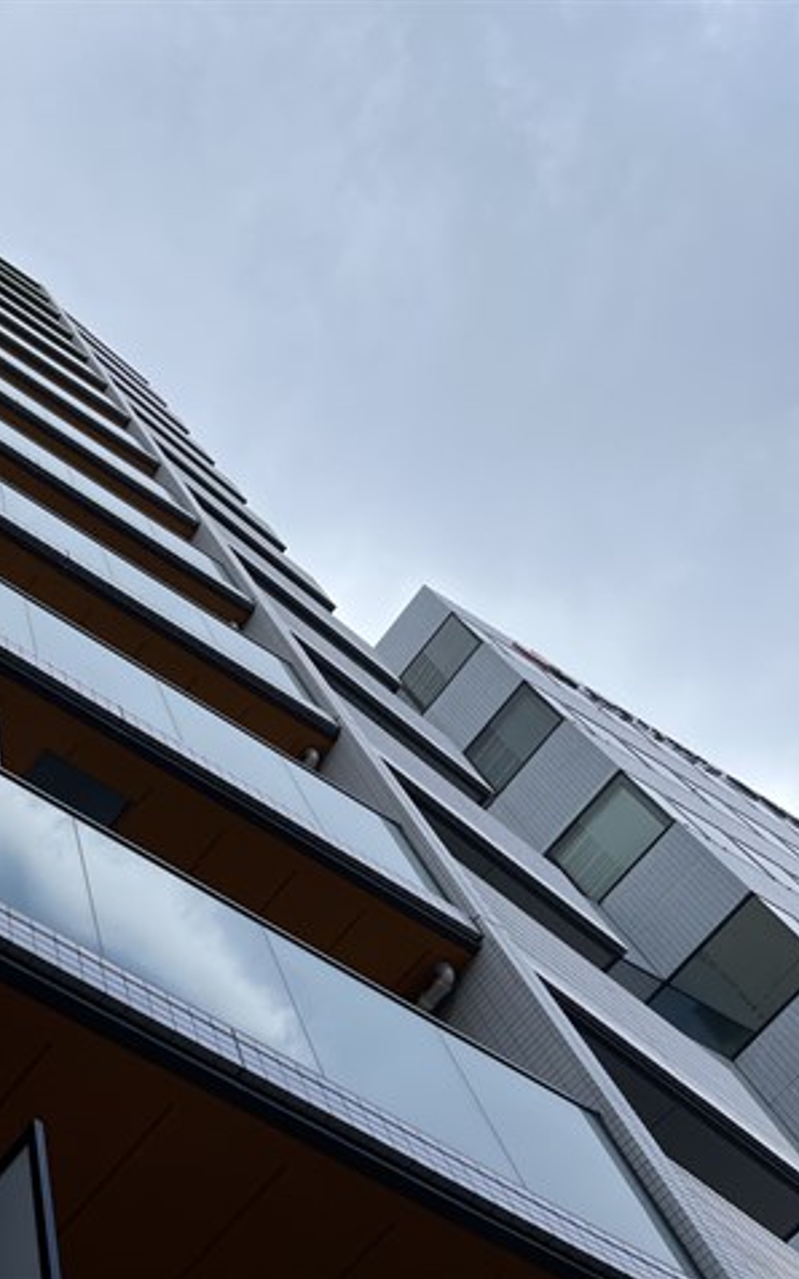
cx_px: -8
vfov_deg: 52.8
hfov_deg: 31.7
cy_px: 641
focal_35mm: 37
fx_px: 1289
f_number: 1.6
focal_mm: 5.1
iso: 50
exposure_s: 1/3049
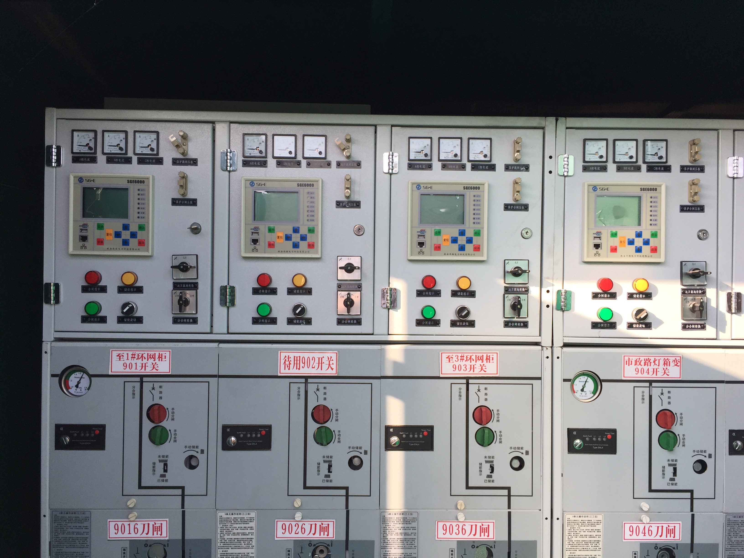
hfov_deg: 61.7
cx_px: 372
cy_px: 279
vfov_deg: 48.2
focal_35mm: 29
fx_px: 623
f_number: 2.2
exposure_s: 1/412
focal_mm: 4.15
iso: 32
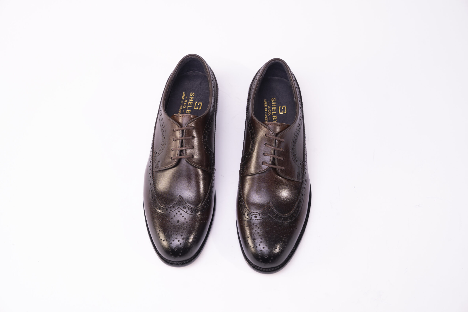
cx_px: 234
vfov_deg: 22.6
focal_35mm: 60
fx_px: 780
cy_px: 156
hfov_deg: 33.4
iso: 100
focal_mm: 60
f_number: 5
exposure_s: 1/100
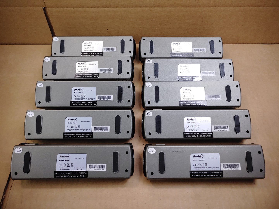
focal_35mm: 26
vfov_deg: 53.1
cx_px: 140
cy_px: 104
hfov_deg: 67.3
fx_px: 210
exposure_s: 1/202
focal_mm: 4.36
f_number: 1.8
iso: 50
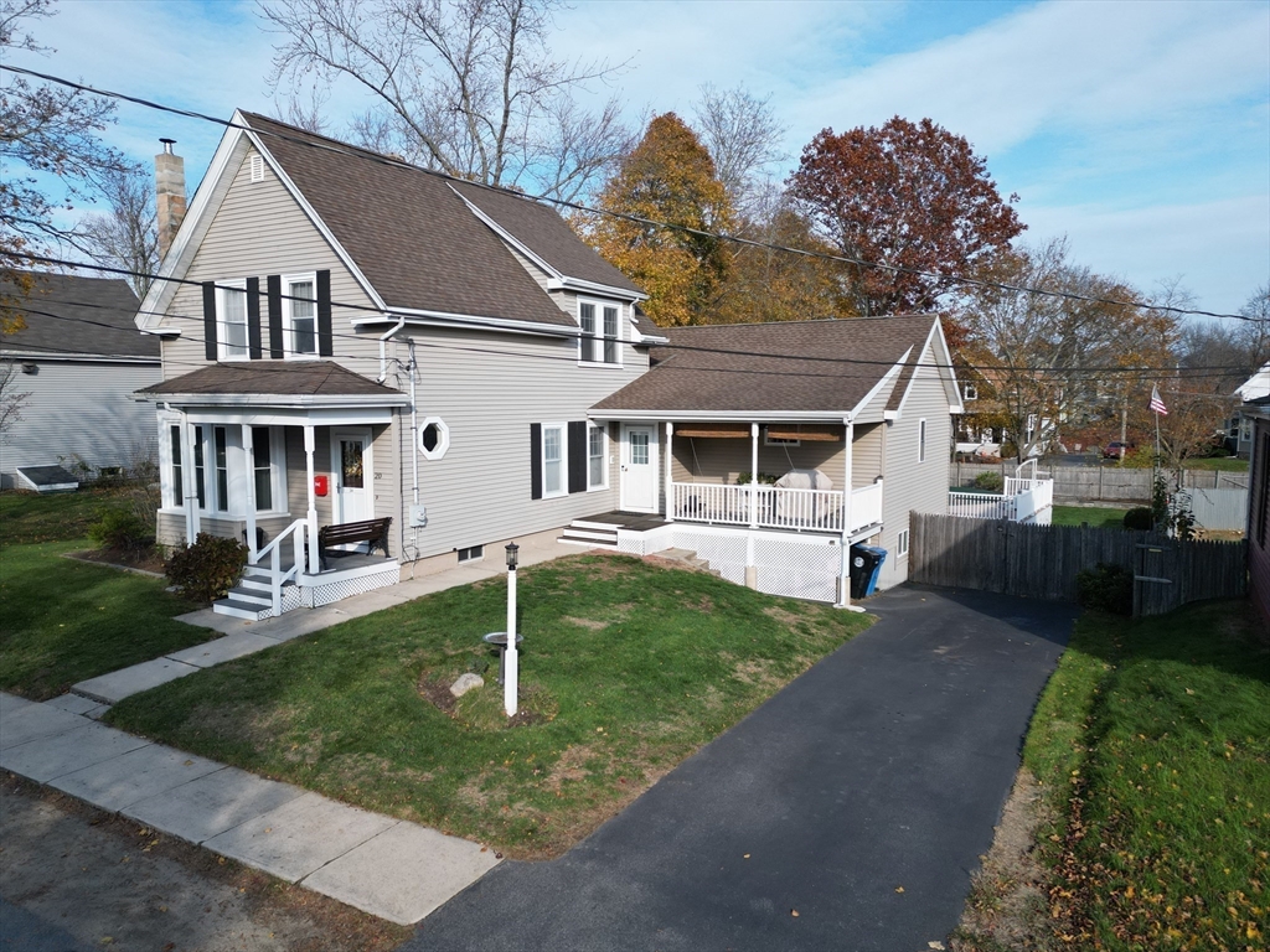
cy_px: 476
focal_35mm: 24
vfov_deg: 56.8
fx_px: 881
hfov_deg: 71.6
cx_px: 635
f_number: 1.7
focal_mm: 6.72
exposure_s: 1/2000
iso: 130
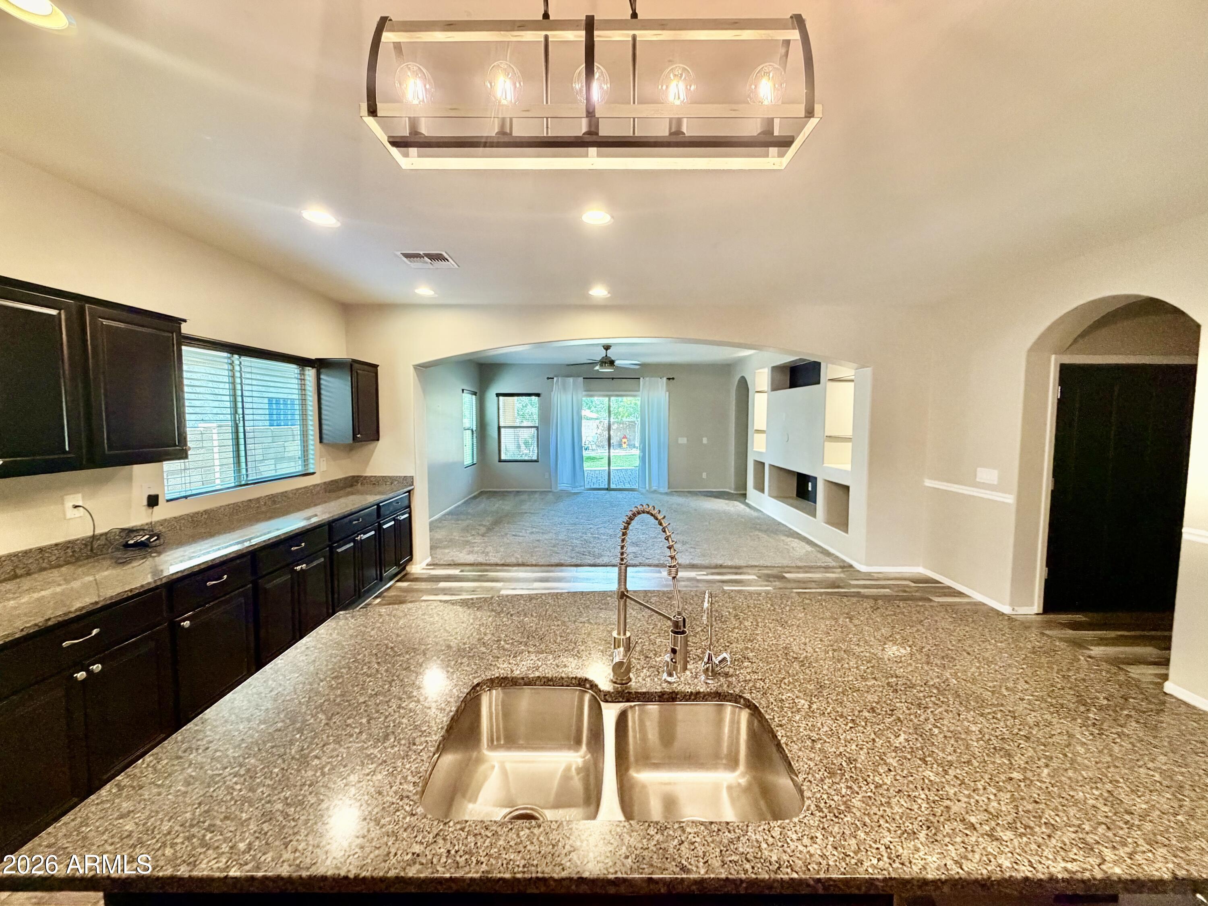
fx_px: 489
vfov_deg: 85.7
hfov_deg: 102.1
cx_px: 604
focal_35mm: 14
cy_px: 453
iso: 400
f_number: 2.2
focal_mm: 2.22
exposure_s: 1/60
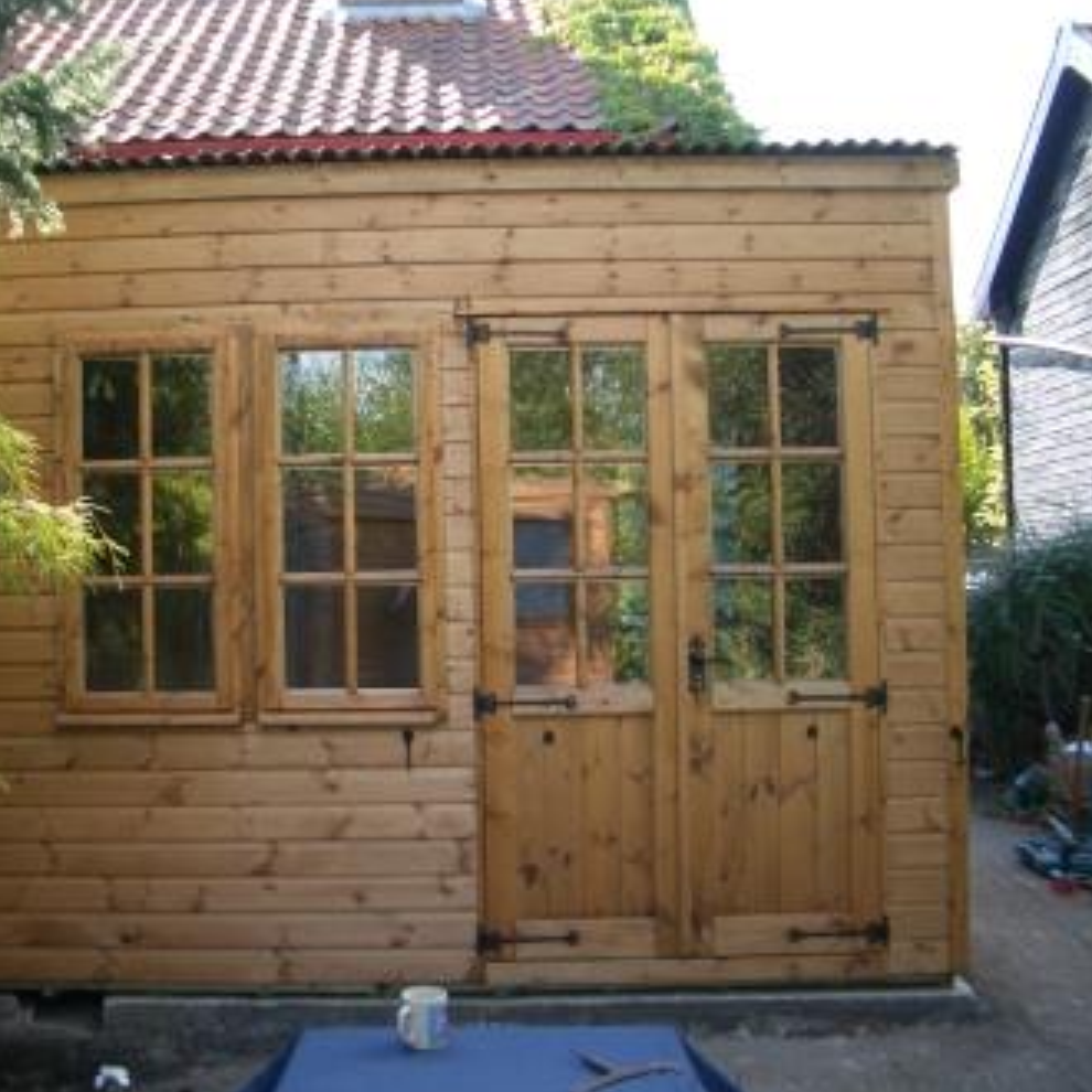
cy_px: 546
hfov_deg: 39.5
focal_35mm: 42
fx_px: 1499
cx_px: 357
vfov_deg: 40.0
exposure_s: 1/200
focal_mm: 5.8
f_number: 2.6
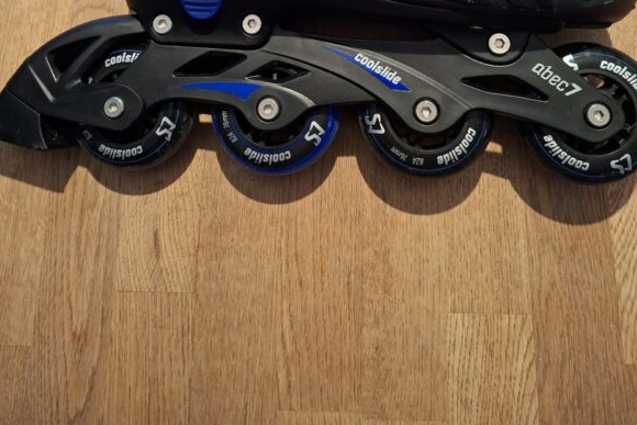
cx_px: 326
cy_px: -9
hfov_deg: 57.2
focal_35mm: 33
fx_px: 584
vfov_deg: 35.7
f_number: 1.8
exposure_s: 1/25
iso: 500
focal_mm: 5.54
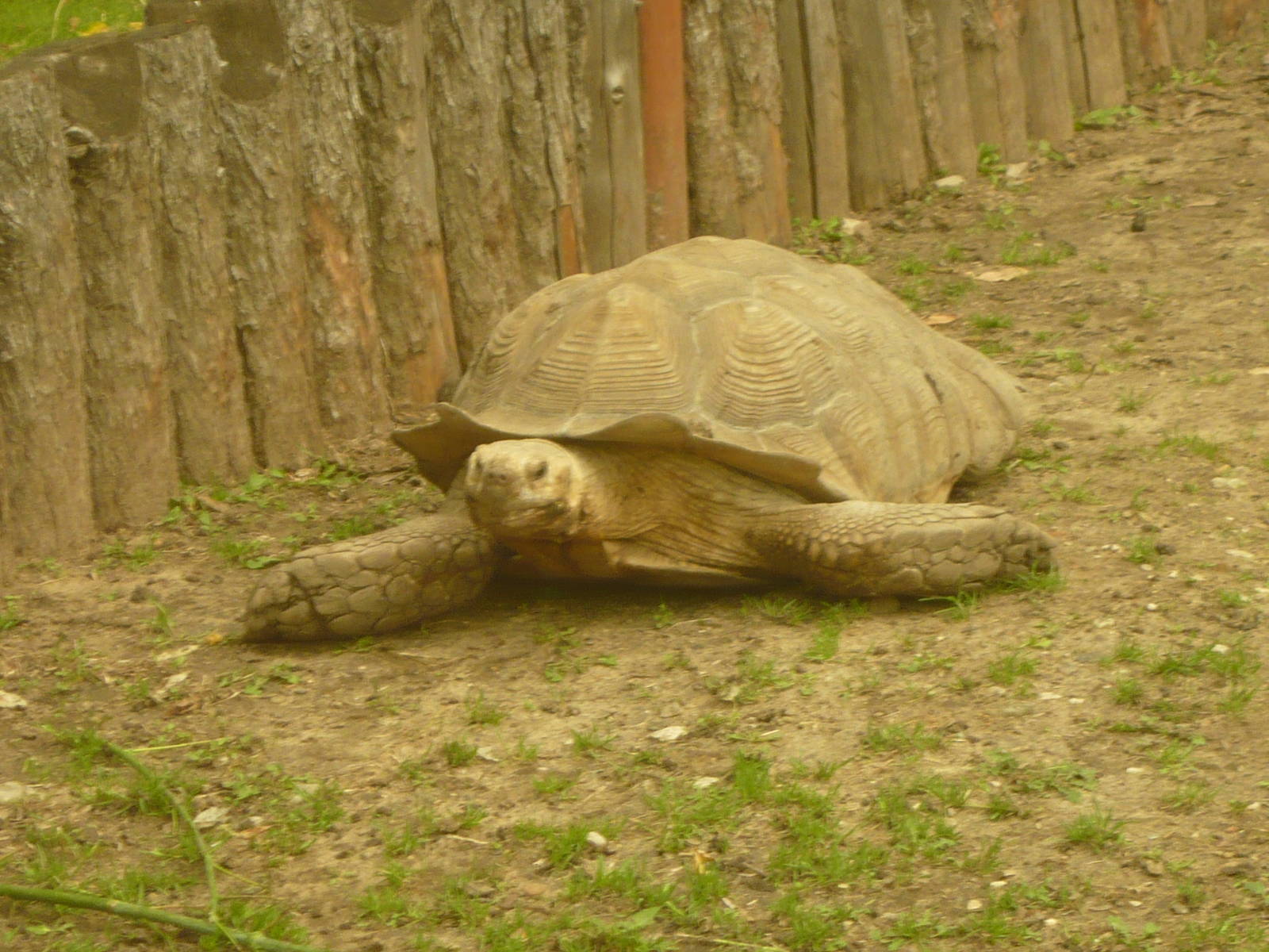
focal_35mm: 160
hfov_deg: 12.3
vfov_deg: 9.3
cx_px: 634
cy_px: 476
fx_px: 5865
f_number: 5.1
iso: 160
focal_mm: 16.5
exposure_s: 1/125
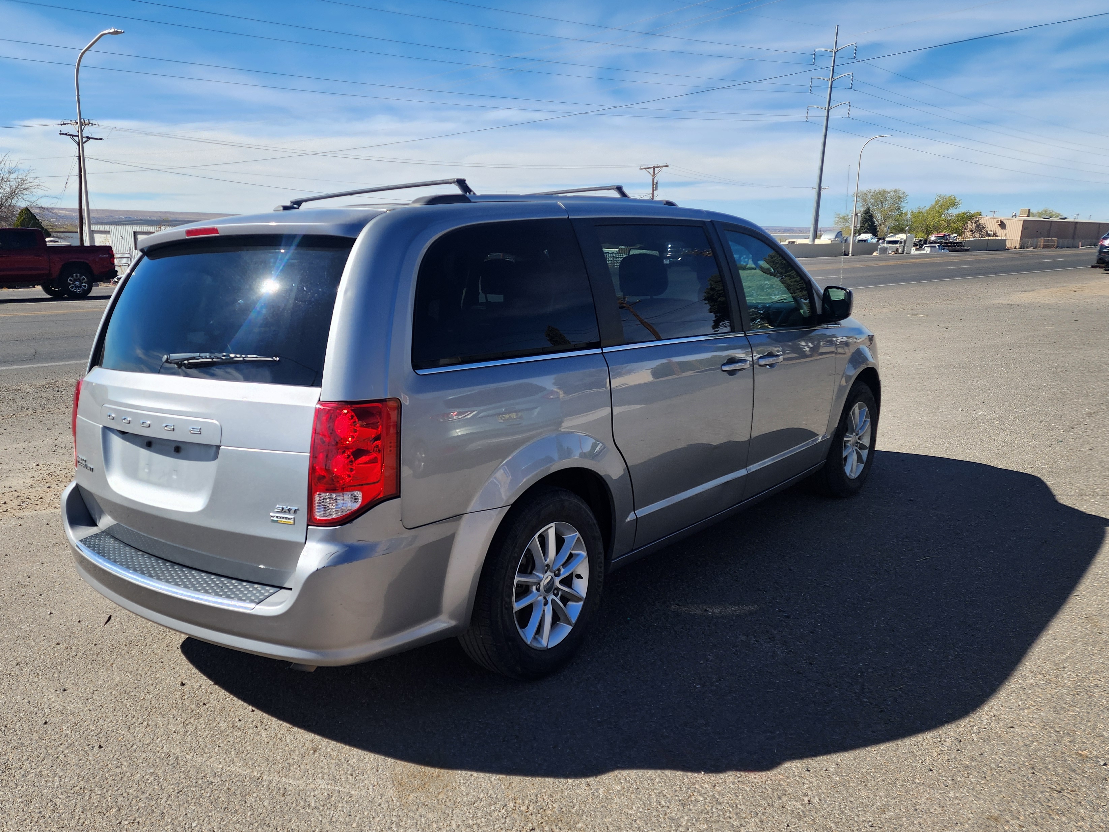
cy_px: 461
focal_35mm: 28
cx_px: 459
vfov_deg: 49.7
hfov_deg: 63.0
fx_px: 897
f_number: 1.8
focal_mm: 6.4
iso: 12
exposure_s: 1/895
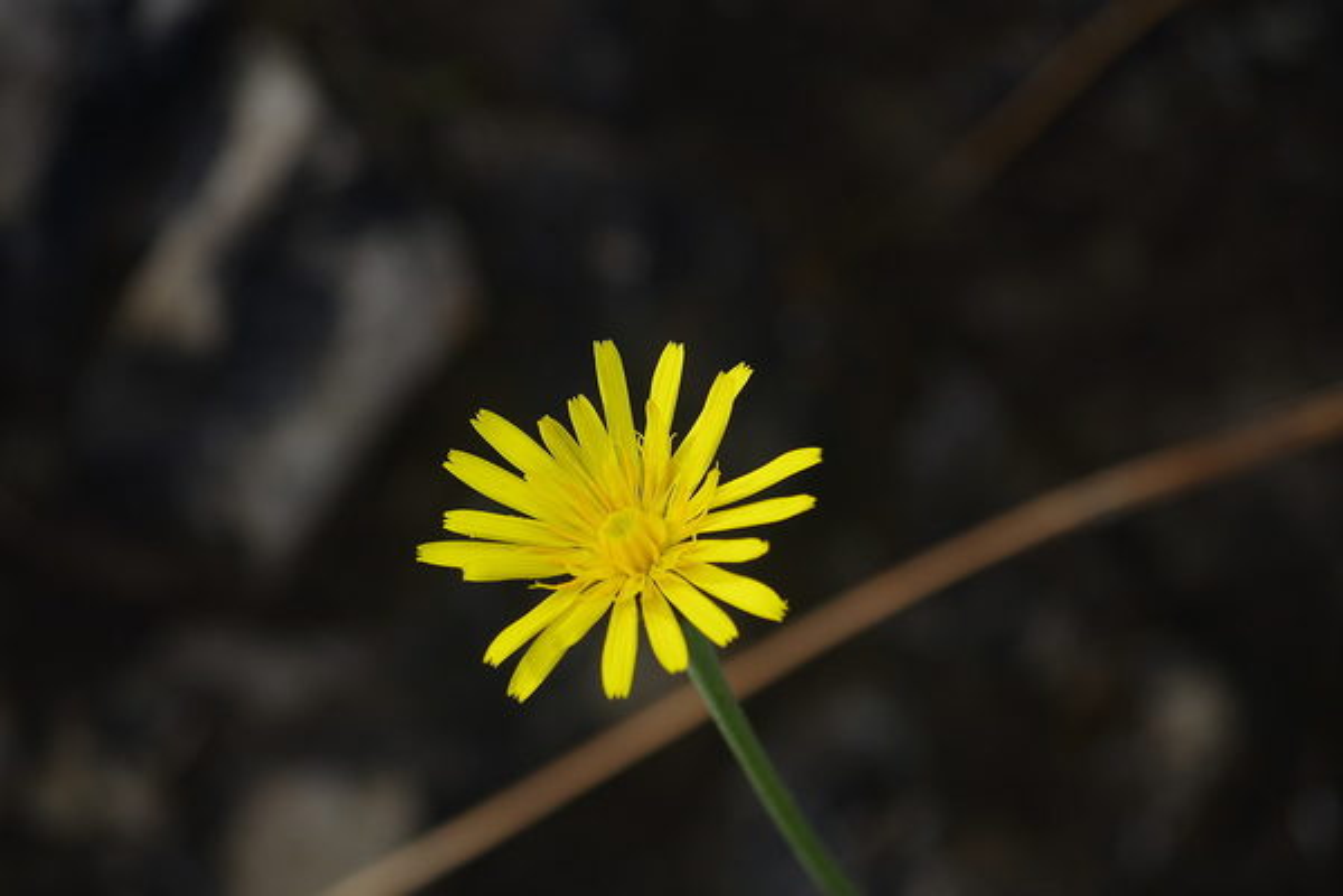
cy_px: 448
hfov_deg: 7.6
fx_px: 10072
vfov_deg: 5.1
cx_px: 672
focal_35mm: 270
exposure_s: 1/100
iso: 100
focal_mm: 180
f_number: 8
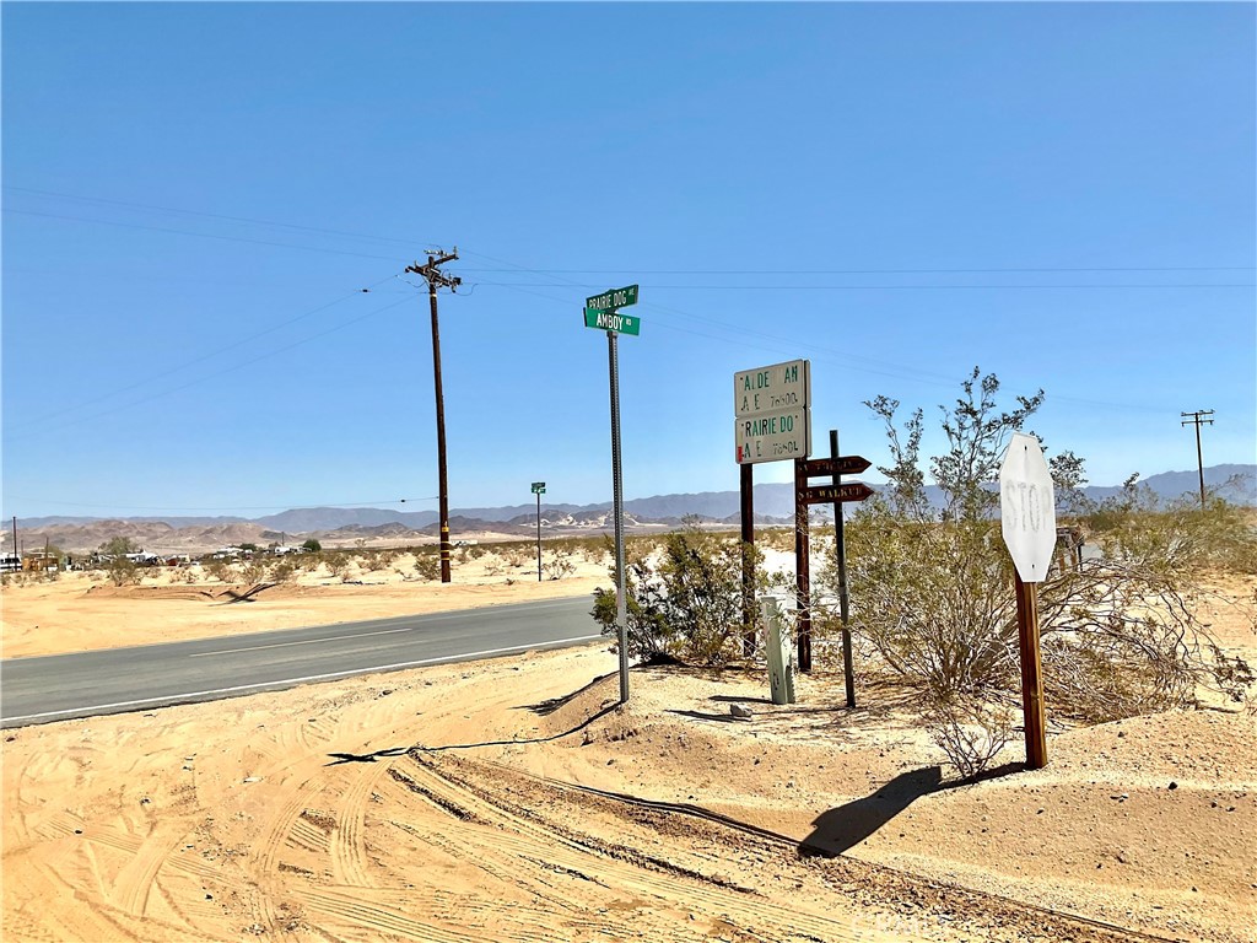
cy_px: 472
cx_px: 628
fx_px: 1053
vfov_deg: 48.2
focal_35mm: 29
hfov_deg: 61.7
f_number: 1.8
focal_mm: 3
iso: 16
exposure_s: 1/3788
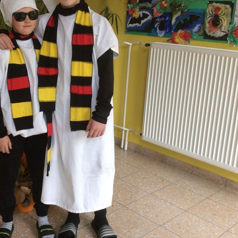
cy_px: 97
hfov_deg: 34.6
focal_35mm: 48
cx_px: 60
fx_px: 373
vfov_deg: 35.3
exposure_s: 1/25
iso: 50
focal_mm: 3.3
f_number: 2.4
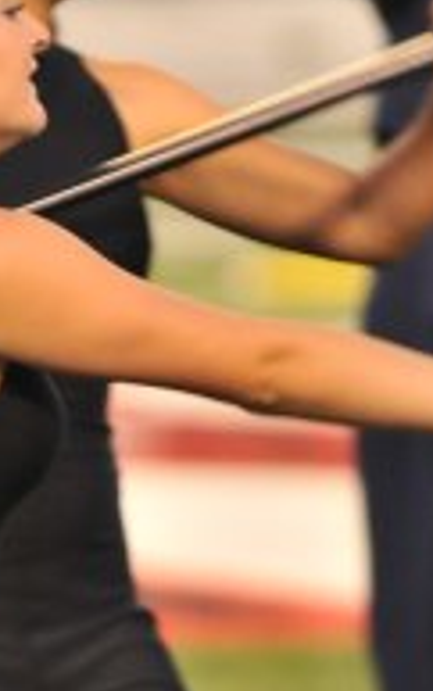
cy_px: 591
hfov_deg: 1.4
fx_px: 17878
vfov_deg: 2.2
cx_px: -238
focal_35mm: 949
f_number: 2.8
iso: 800
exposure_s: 1/250
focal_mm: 200
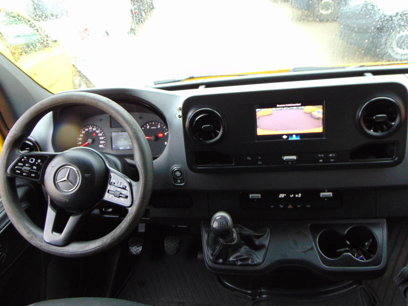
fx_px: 342
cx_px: 203
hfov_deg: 61.7
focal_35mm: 29
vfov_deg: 48.2
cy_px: 152
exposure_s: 1/30
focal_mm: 4.5
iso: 100
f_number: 3
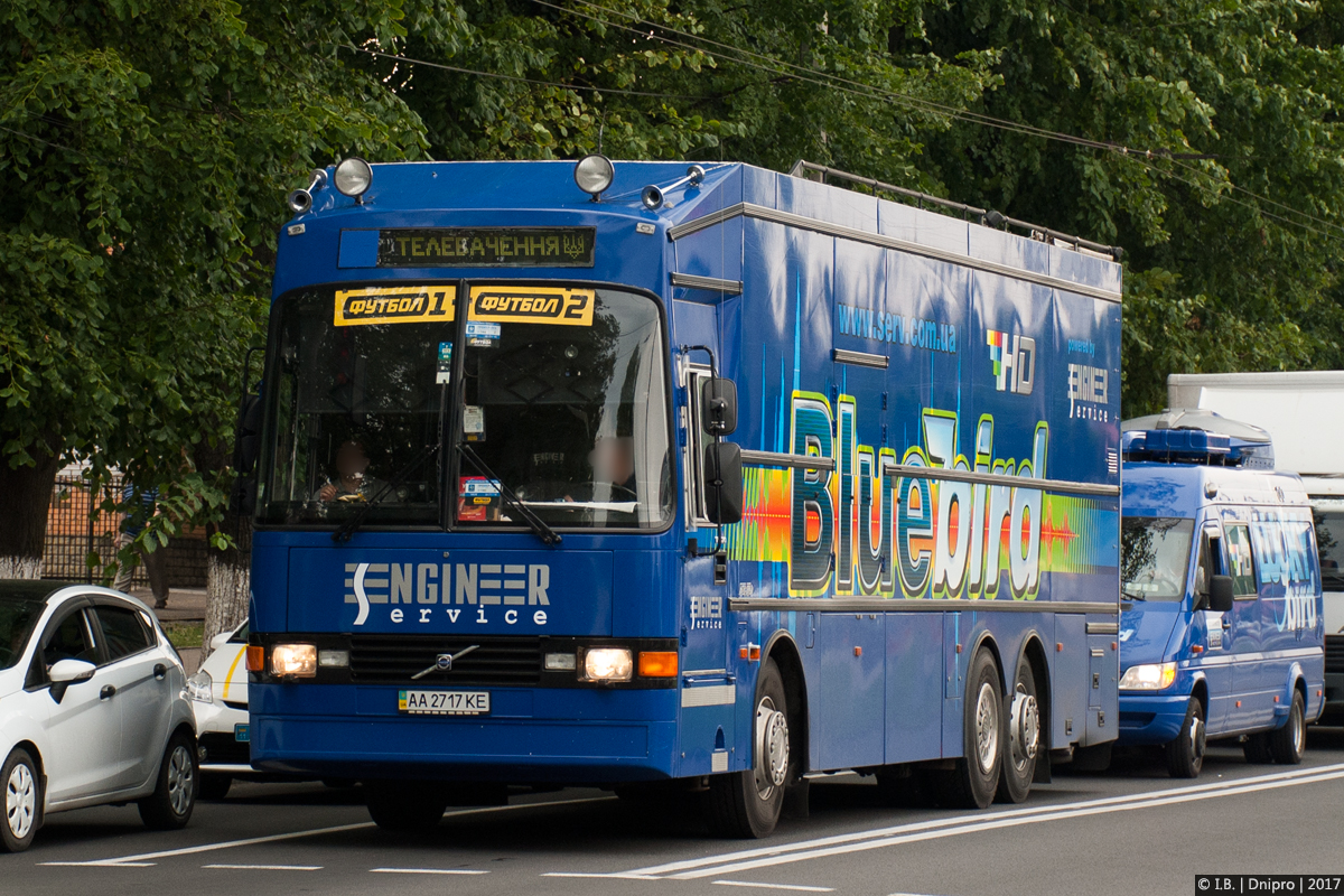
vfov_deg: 15.2
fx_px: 3360
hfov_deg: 22.6
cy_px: 448
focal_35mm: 90
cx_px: 672
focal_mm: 60
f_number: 5.6
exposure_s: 1/200
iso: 200
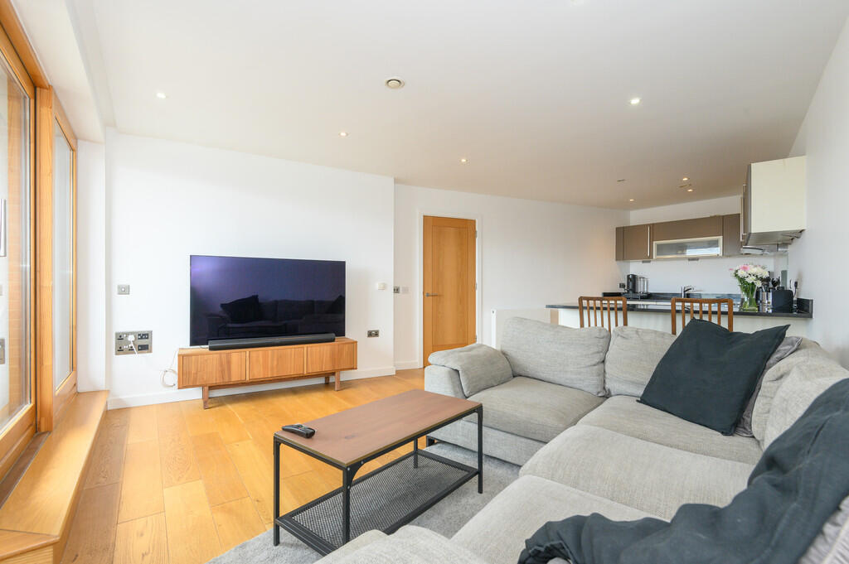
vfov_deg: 73.7
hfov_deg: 96.8
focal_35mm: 16
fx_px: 377
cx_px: 424
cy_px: 282
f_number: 8
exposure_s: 1/30
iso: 640
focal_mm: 16
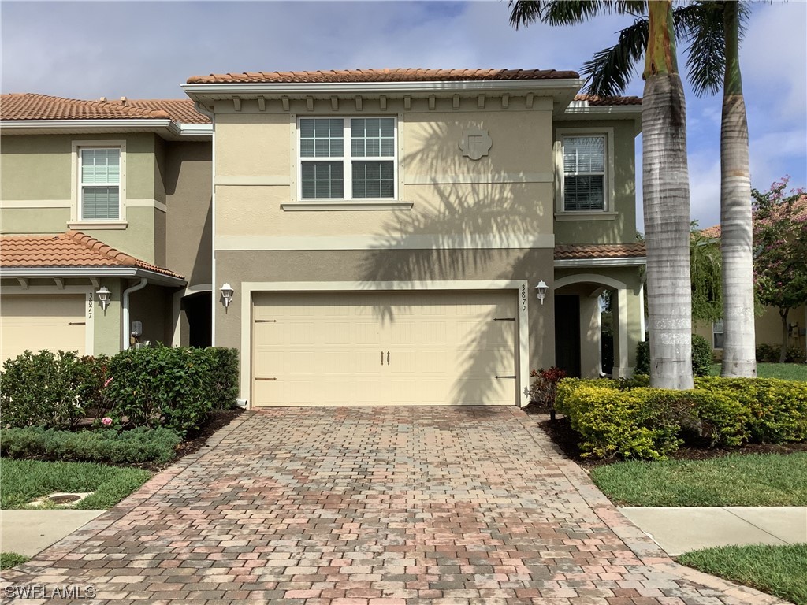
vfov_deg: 45.4
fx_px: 723
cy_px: 302
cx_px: 404
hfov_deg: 58.4
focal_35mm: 31
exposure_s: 1/2809
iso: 25
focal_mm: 3.3
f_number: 2.4
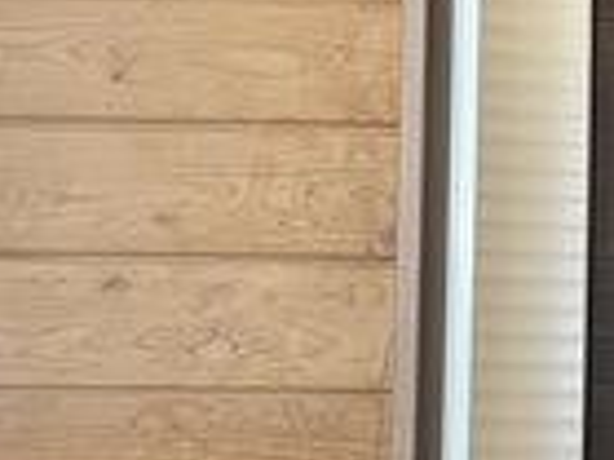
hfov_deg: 16.2
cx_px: 897
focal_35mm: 112
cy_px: 257
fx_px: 1985
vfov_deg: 13.2
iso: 125
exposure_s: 1/102
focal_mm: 5.1
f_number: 1.6
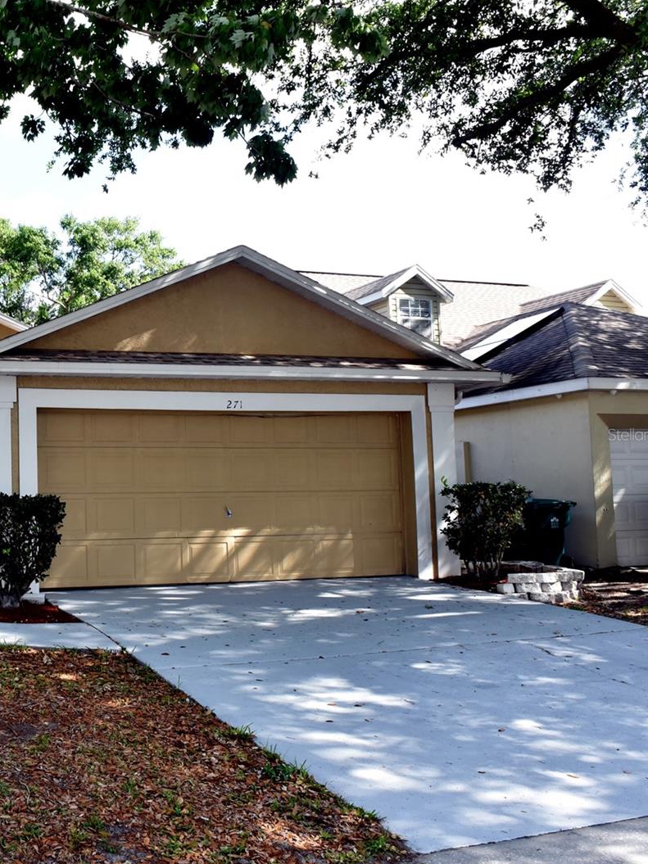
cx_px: 25
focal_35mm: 35
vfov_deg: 52.6
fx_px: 874
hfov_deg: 37.1
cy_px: 434
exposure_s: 1/180
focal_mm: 24
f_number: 11
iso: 800
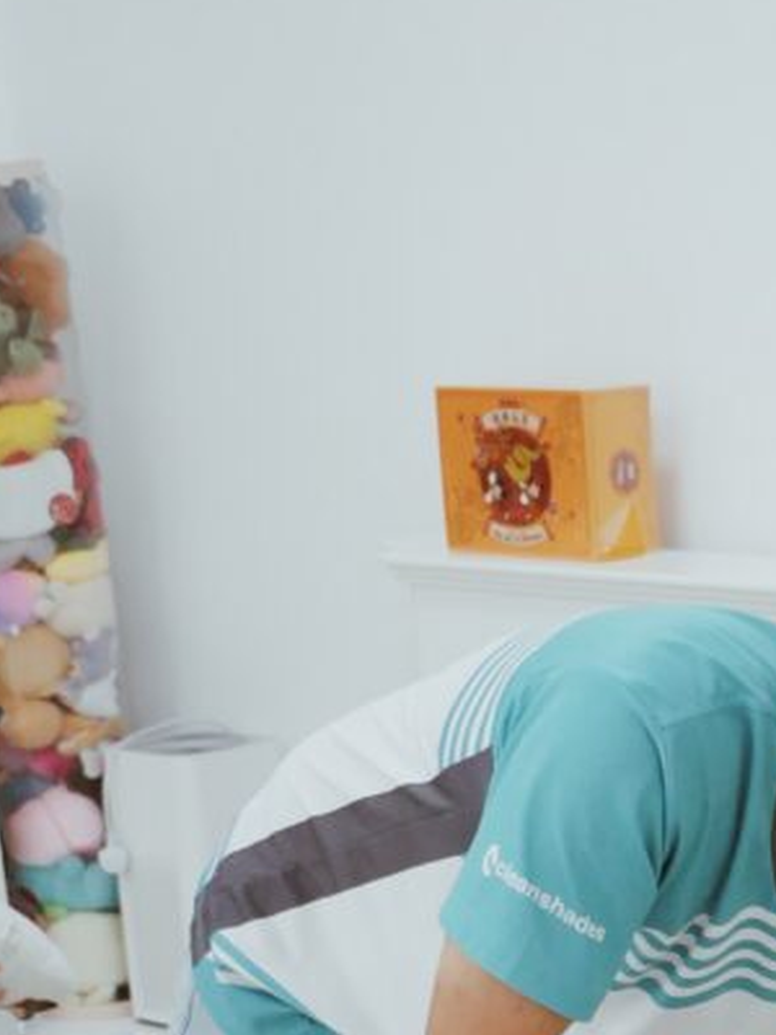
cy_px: 1038
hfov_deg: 17.2
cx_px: 938
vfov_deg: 22.9
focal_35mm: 82
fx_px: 2451
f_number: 2.8
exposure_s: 1/640
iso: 800
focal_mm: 16
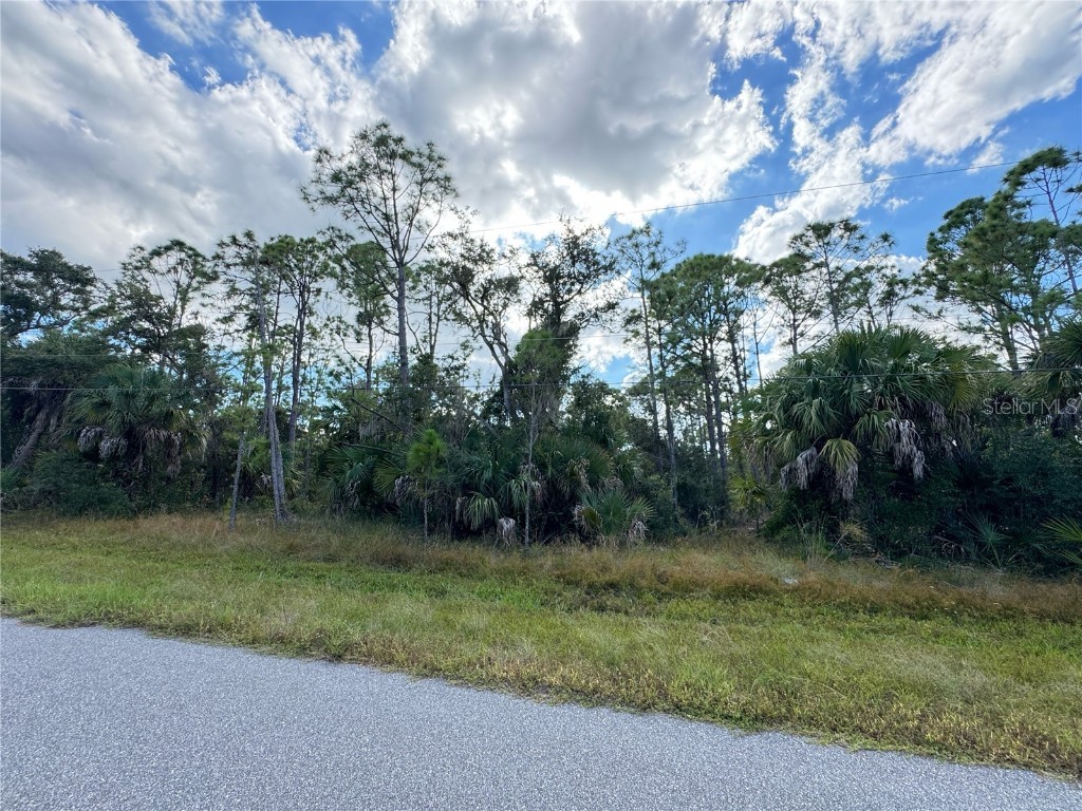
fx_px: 438
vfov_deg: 85.7
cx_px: 541
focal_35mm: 14
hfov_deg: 102.1
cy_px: 406
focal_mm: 2.22
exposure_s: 1/605
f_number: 2.2
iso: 40
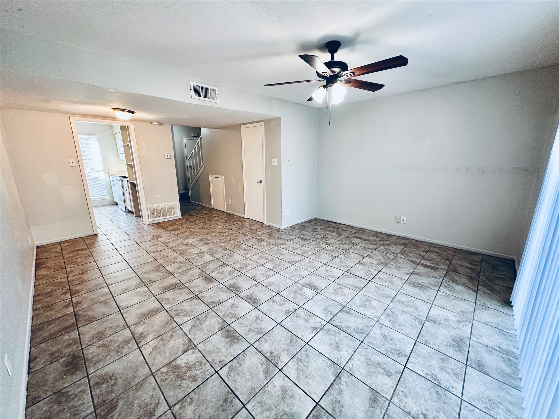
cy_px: 210
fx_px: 226
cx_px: 280
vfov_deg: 85.7
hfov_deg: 102.1
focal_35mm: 14
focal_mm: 2.22
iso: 250
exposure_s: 1/60
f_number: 2.2
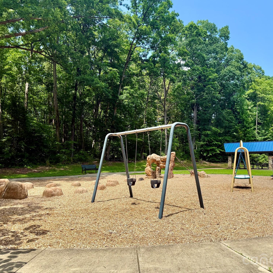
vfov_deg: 55.6
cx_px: 159
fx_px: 259
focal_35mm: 29
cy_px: 136
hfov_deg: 55.3
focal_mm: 6.76
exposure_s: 1/2000
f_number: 1.78
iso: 80
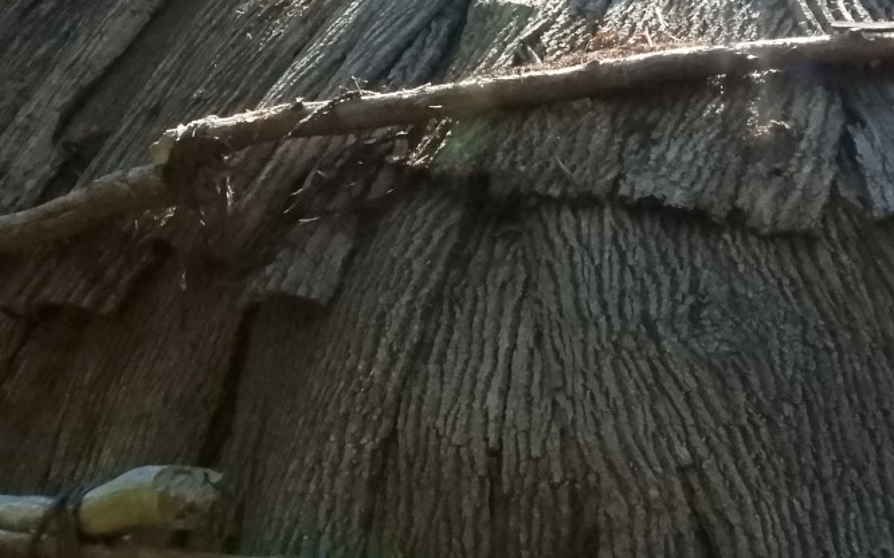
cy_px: 236
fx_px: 1340
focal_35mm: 55
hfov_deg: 36.9
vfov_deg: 23.5
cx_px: 420
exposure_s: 1/1600
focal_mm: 4.3
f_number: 6
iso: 1600
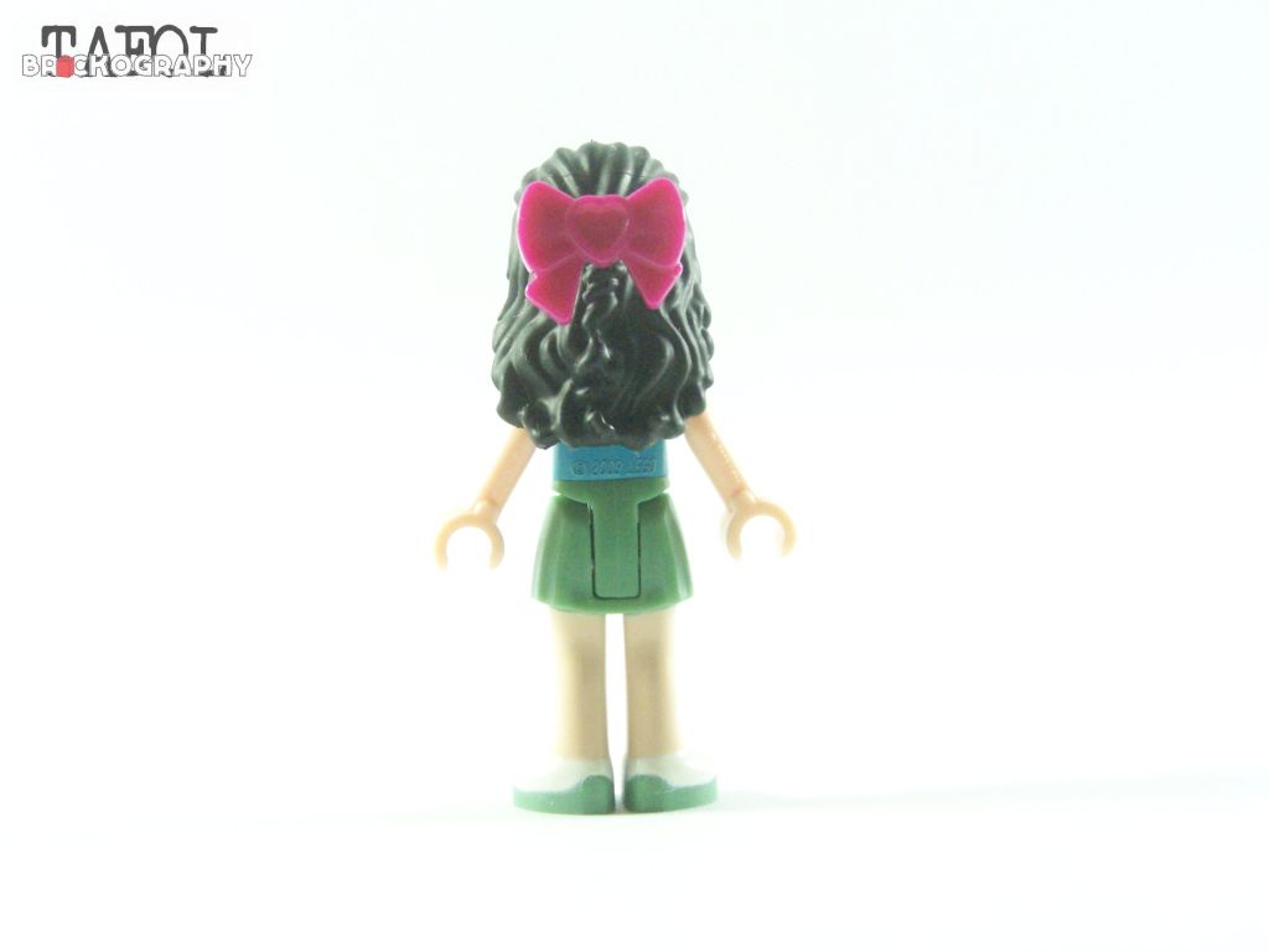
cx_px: 634
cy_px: 476
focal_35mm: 75
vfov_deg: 19.6
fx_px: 2749
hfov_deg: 26.0
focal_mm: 12.4
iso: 400
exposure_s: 1/60
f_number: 4
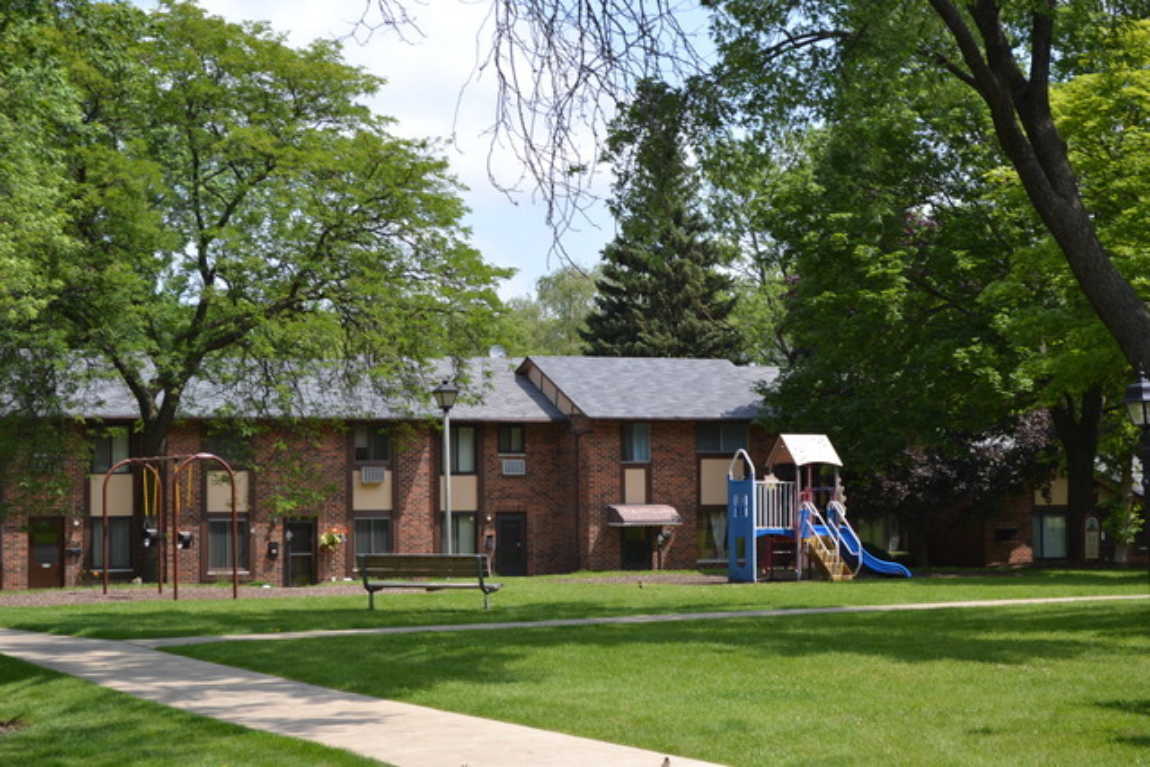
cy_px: 384
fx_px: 2300
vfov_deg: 18.9
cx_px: 575
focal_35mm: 72
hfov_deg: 28.1
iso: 100
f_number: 7.1
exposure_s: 1/200
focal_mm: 48
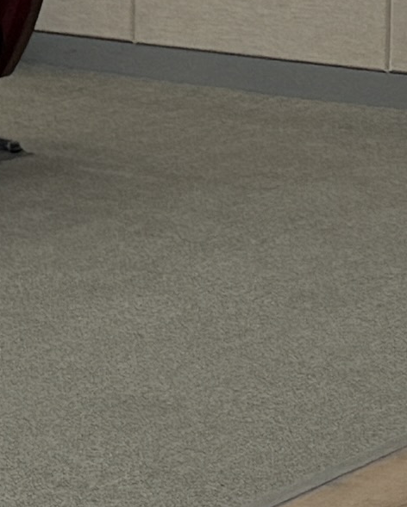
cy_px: -493
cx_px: -1944
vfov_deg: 8.1
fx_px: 3414
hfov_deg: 4.9
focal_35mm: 227
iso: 64
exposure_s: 1/150
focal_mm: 6.76
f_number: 1.78
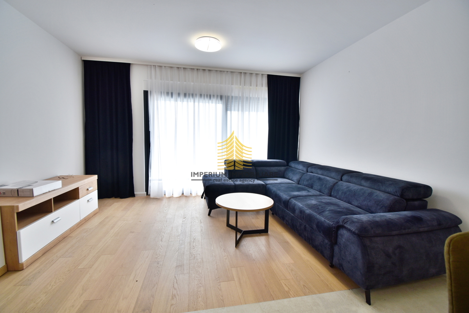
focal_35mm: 15
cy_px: 156
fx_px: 195
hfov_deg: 100.4
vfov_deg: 77.3
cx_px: 234
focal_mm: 10
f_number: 4.5
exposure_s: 1/60
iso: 100
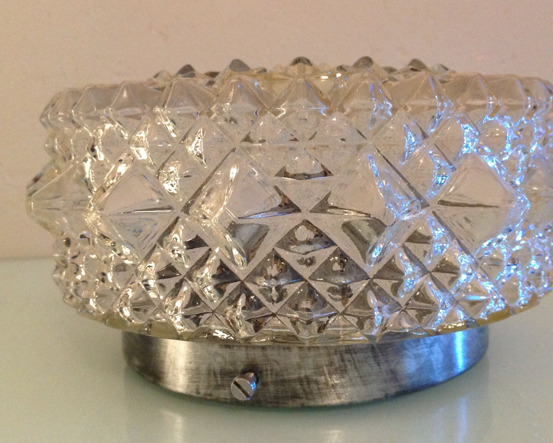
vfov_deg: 35.7
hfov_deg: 43.8
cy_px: 214
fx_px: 687
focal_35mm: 42
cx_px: 292
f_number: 2.4
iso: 320
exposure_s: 1/17
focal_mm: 4.28
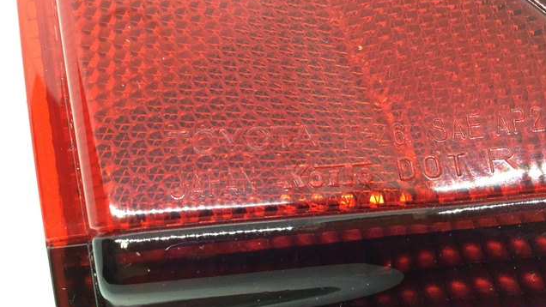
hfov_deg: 58.0
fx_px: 492
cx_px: 274
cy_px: 154
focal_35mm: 34
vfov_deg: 34.7
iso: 100
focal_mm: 3.3
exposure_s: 1/30
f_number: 2.4
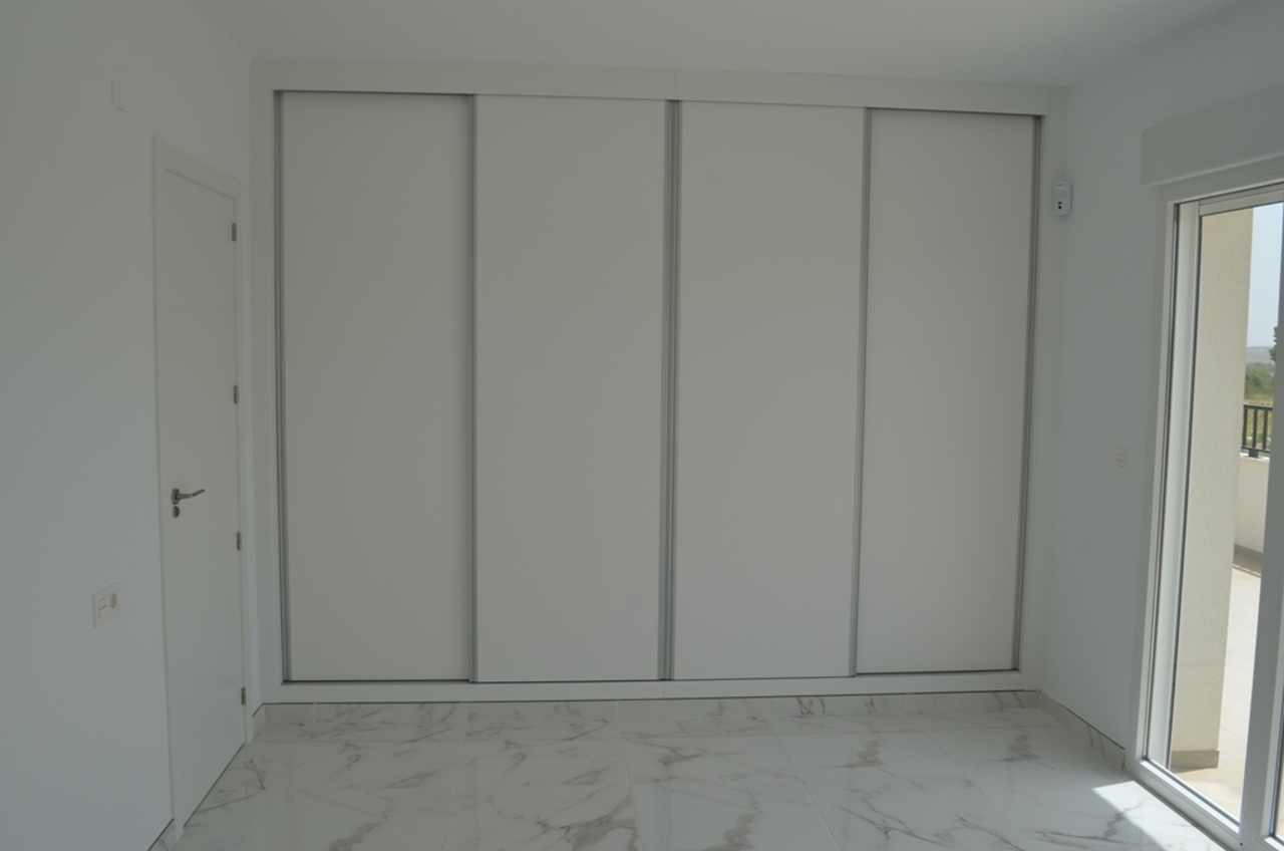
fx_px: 1068
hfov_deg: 62.0
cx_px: 642
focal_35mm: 30
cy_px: 426
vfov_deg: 43.4
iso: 125
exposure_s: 1/250
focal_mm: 20
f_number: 8
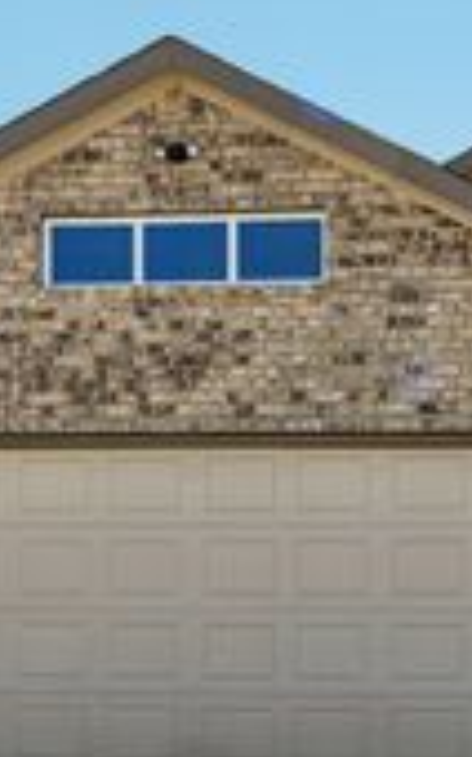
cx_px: 459
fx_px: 1423
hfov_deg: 18.4
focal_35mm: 69
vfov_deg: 29.3
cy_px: 581
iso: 100
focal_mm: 23
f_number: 8
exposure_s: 1/400
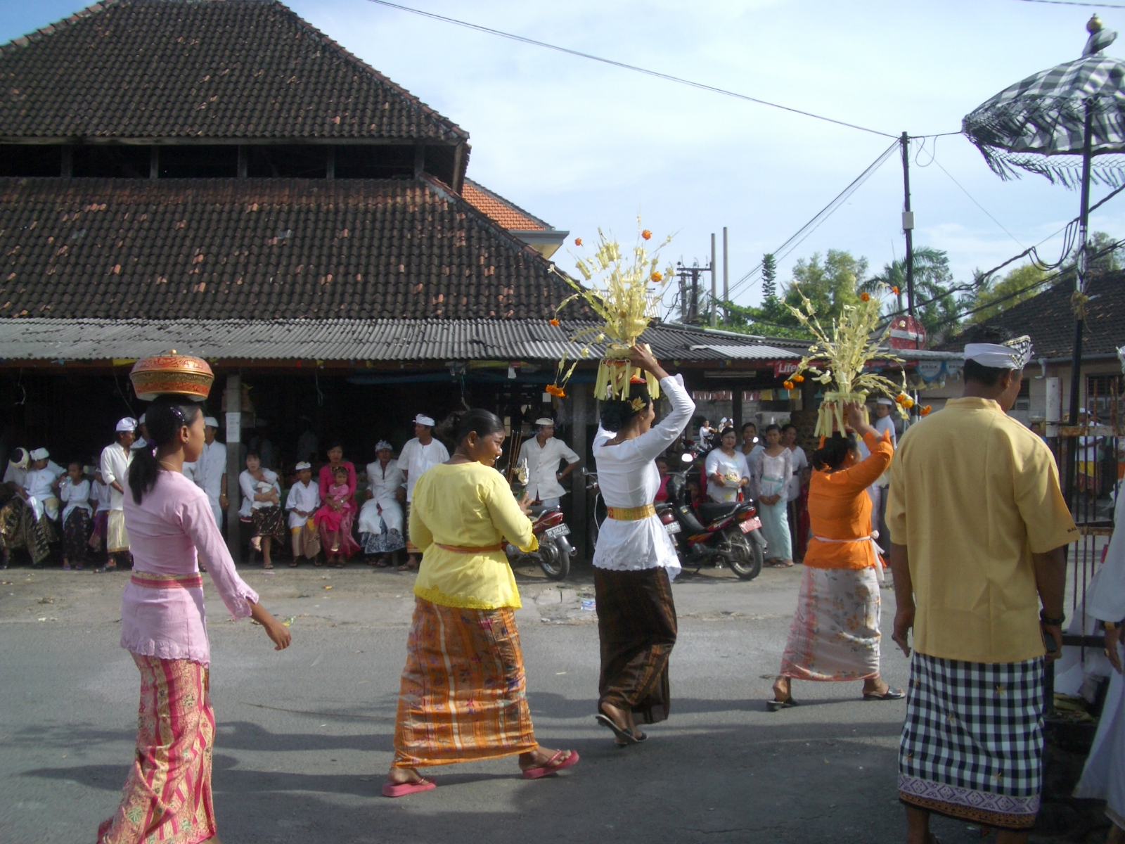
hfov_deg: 52.6
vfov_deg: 40.7
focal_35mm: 35
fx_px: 1137
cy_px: 422
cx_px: 562
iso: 50
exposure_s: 1/500
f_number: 4.3
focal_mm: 5.8
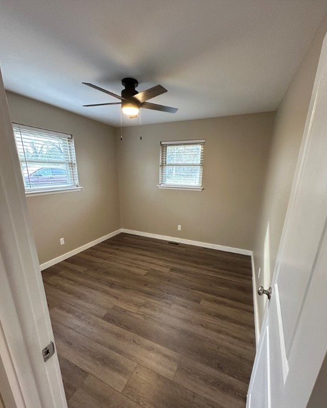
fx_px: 181
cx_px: 161
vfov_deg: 96.5
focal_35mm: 15
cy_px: 223
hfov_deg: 84.0
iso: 400
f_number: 2.2
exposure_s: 1/60
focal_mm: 2.22
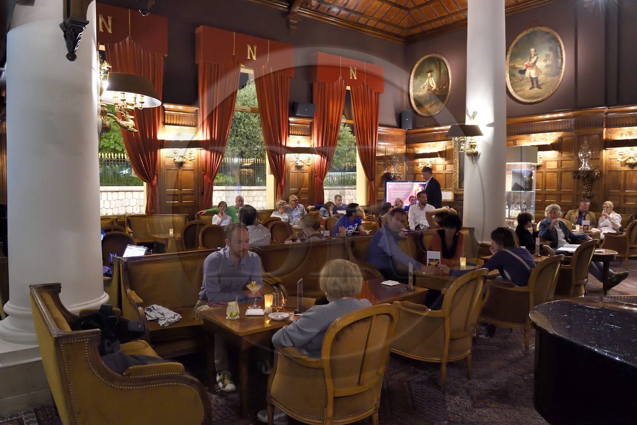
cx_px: 318
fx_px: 425
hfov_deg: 73.8
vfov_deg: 53.1
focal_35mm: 24
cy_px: 212
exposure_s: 1/25
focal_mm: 24
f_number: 5
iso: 6400
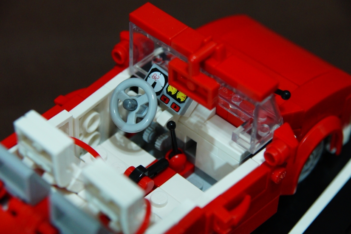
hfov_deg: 17.1
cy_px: 117
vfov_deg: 11.4
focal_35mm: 120
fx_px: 1169
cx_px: 176
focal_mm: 80
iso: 1600
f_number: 6.3
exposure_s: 1/20
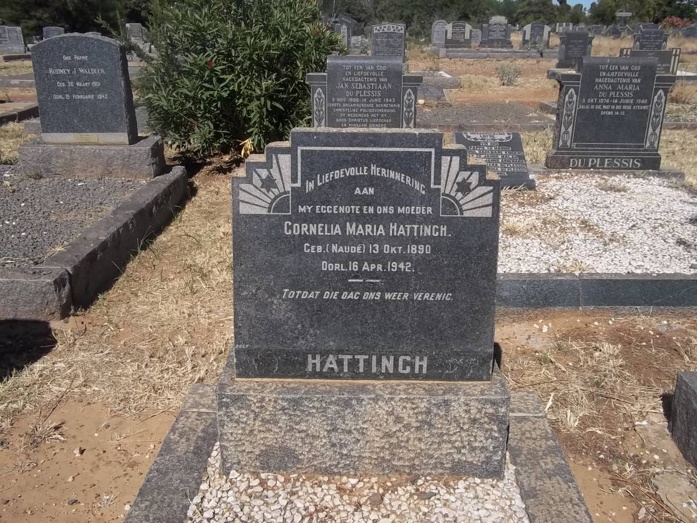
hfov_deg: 56.8
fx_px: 644
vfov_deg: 44.2
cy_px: 262
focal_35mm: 32
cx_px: 348
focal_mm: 5.7
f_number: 5.5
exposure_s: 1/800
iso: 80
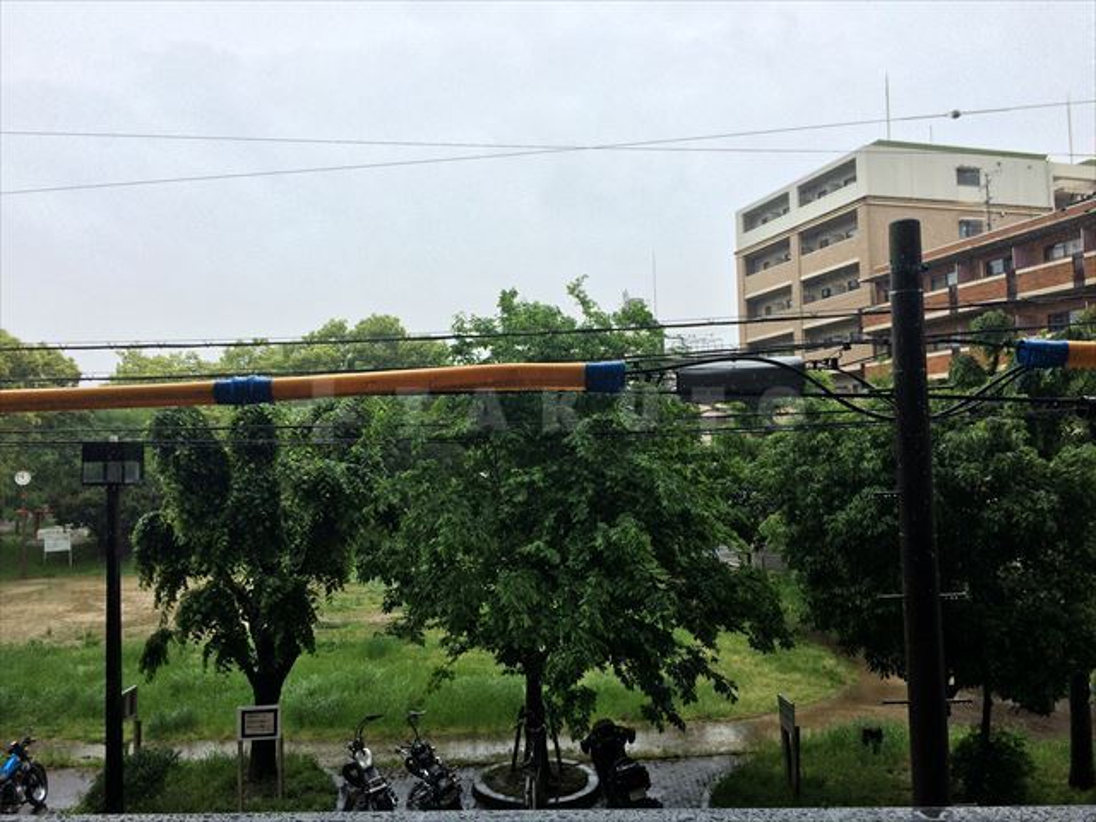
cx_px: 548
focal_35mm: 29
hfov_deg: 61.7
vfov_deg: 48.2
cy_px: 411
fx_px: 918
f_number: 2.2
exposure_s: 1/774
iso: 32
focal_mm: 4.15
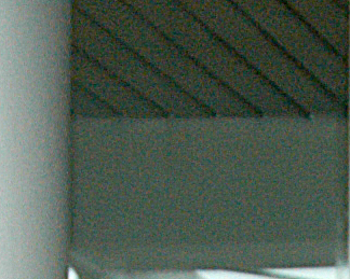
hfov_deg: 5.1
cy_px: 1010
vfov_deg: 3.9
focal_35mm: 378
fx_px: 3918
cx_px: 468
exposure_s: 1/80
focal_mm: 29
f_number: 5.6
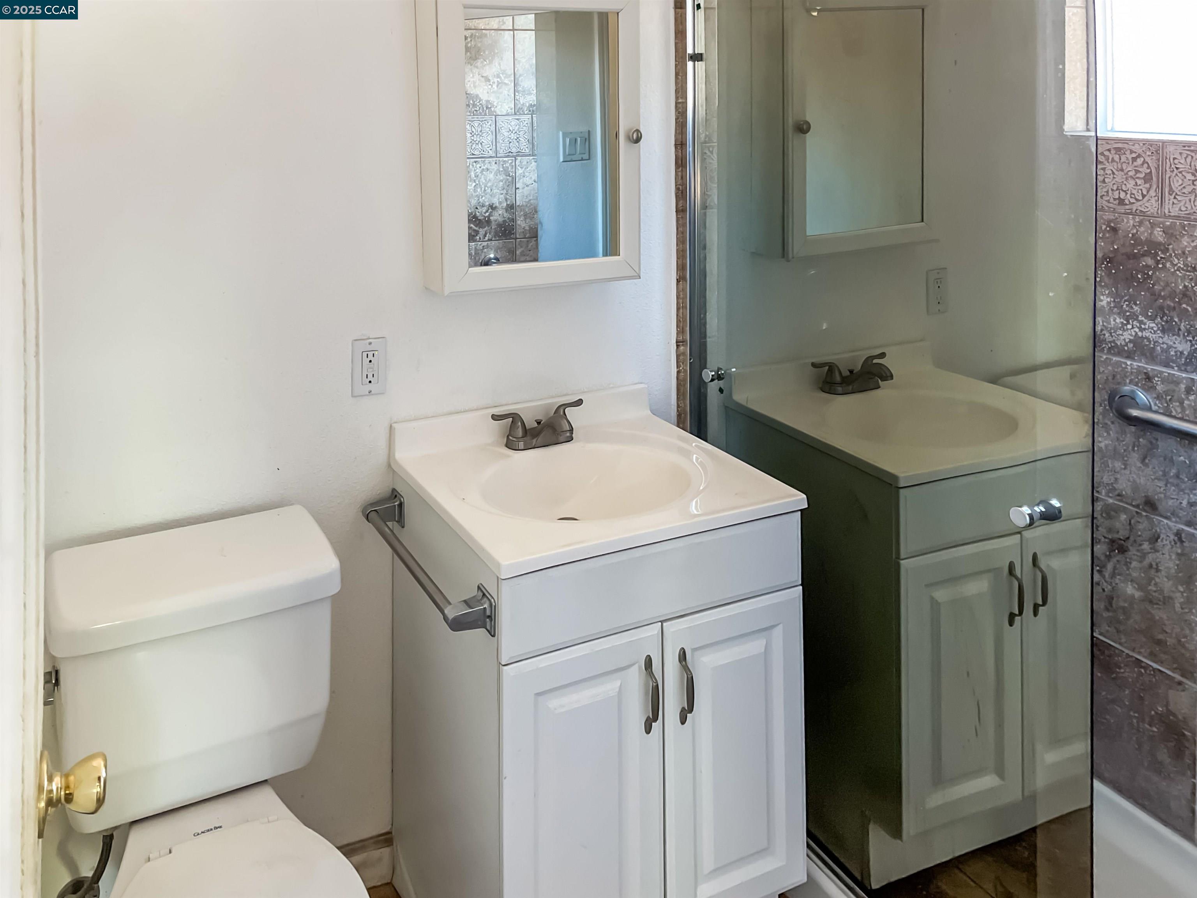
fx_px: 899
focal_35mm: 26
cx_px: 598
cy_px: 449
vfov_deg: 53.1
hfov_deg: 67.3
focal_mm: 5.1
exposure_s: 1/60
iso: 500
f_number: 1.6
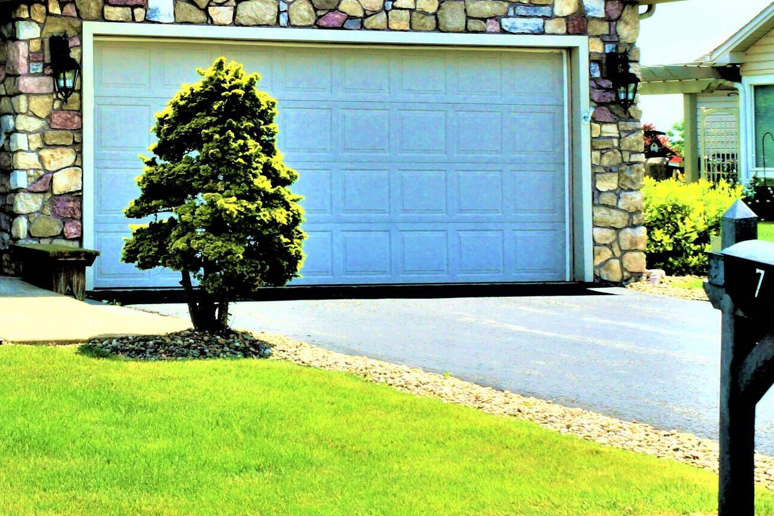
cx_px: -56
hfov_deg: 20.0
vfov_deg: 13.7
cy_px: -8
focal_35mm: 98
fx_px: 2107
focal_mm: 28
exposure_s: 1/80
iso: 100
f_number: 14
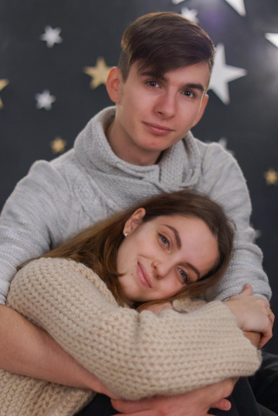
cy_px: 208
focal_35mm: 75
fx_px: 867
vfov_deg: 27.0
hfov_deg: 18.2
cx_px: 139
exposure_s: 1/160
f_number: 1.7
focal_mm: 50
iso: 500
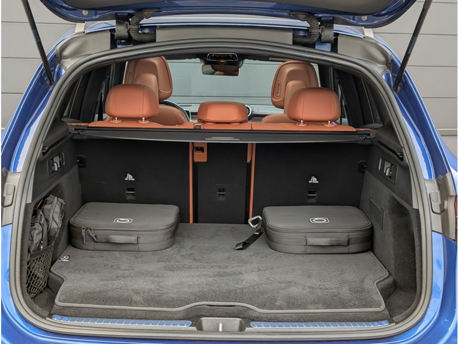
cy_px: 172
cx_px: 229
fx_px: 648
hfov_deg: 38.9
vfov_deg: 29.7
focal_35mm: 49
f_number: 1.68
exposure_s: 1/283
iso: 295
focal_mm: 6.9
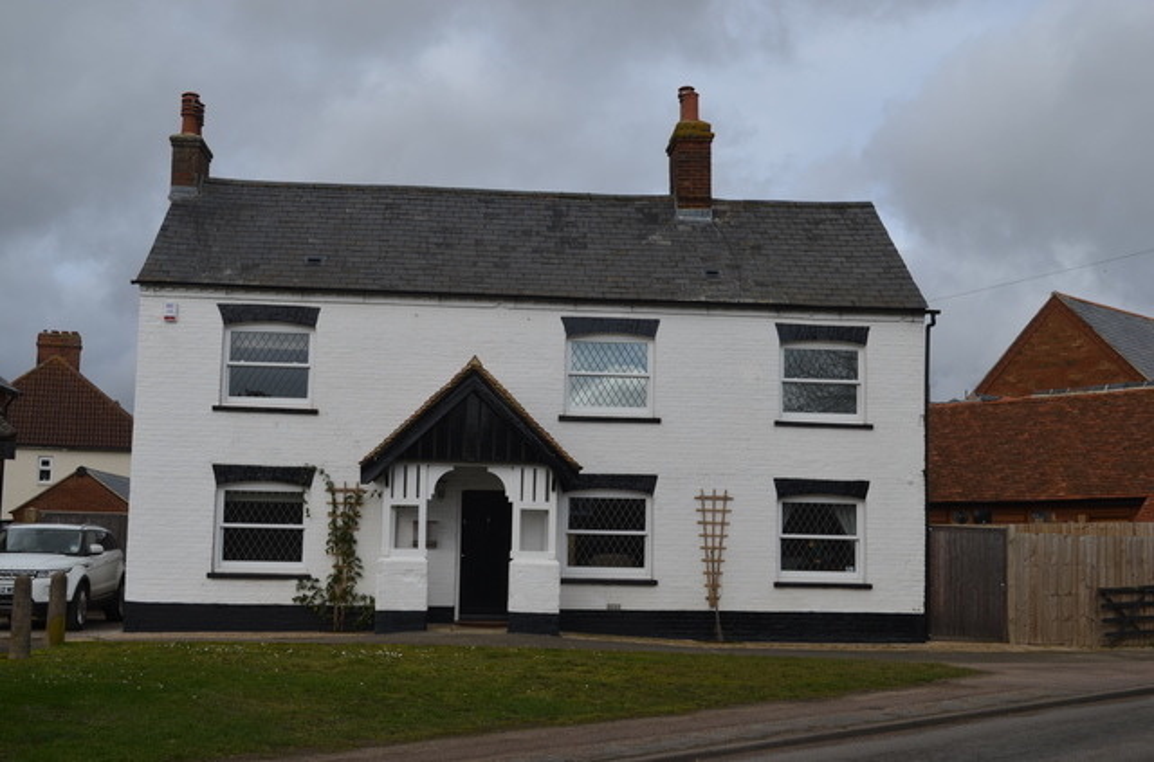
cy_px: 381
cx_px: 577
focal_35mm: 45
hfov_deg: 43.7
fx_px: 1439
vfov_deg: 29.7
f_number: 8
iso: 110
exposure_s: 1/250
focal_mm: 30
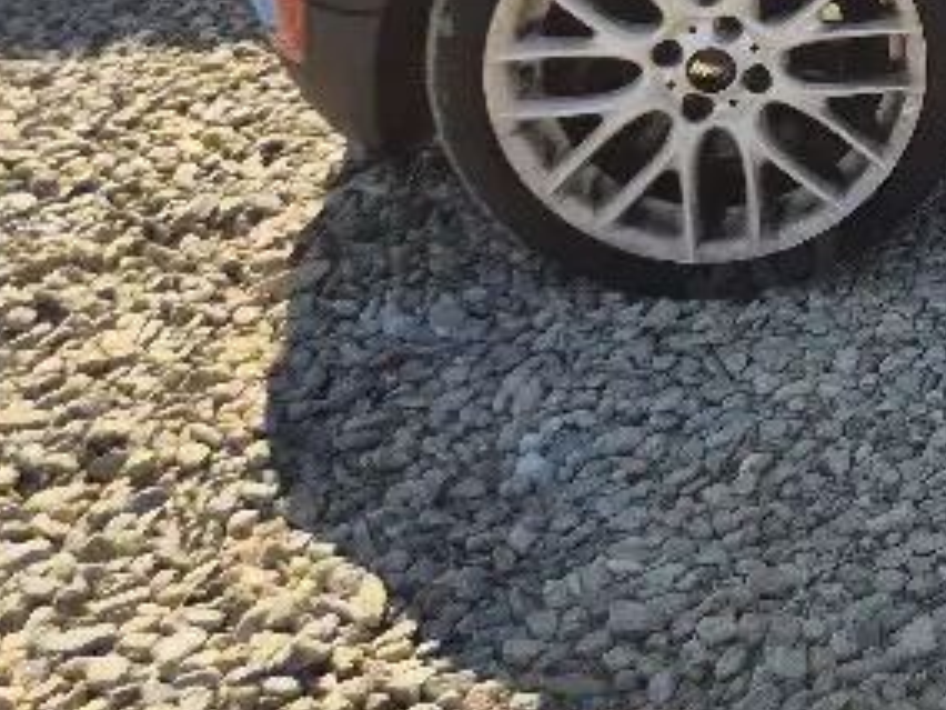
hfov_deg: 19.6
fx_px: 2214
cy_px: -370
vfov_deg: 16.5
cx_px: 1566
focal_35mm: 81
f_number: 1.8
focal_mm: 5.4
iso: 25
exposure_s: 1/2000
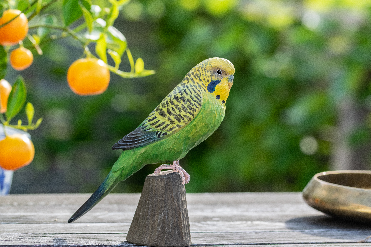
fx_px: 1633
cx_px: 186
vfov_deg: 8.7
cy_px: 124
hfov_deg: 13.0
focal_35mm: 159
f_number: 7.1
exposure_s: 1/400
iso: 400
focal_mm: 105
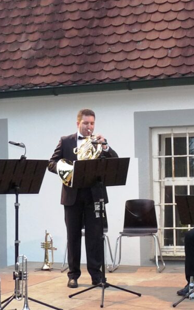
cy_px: 169
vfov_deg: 21.2
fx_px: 829
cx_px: 187
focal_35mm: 98
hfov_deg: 13.2
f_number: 3
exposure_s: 1/30
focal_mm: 5.5
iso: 200
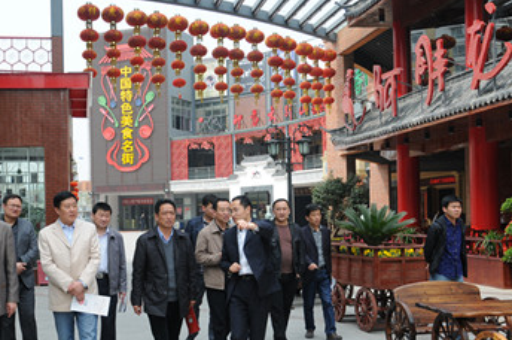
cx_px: 165
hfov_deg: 42.2
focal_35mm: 46
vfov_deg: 29.0
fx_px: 653
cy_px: 209
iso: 200
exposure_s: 1/250
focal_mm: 22
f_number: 8
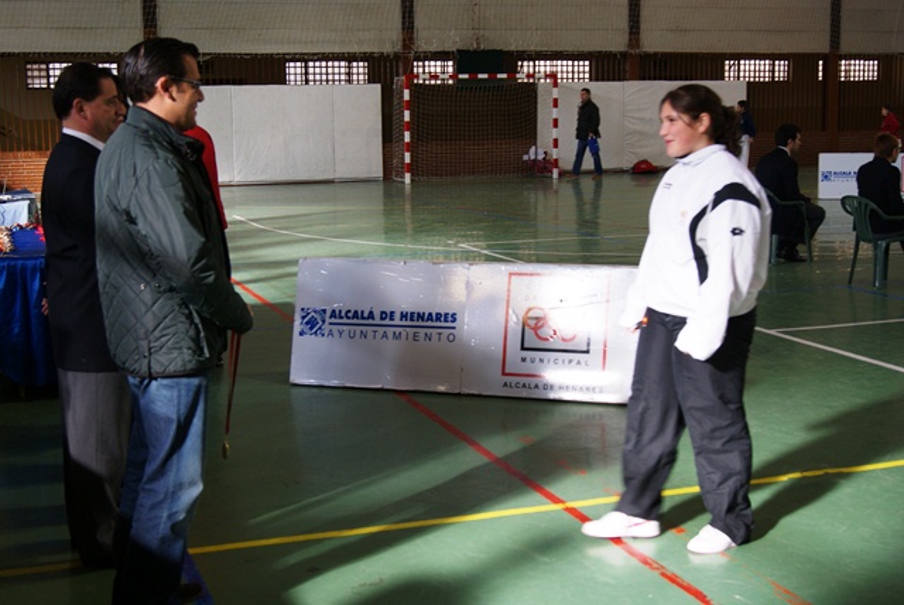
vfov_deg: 25.8
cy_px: 302
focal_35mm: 52
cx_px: 452
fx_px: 1319
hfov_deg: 37.8
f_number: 4.5
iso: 125
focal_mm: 35
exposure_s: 1/60
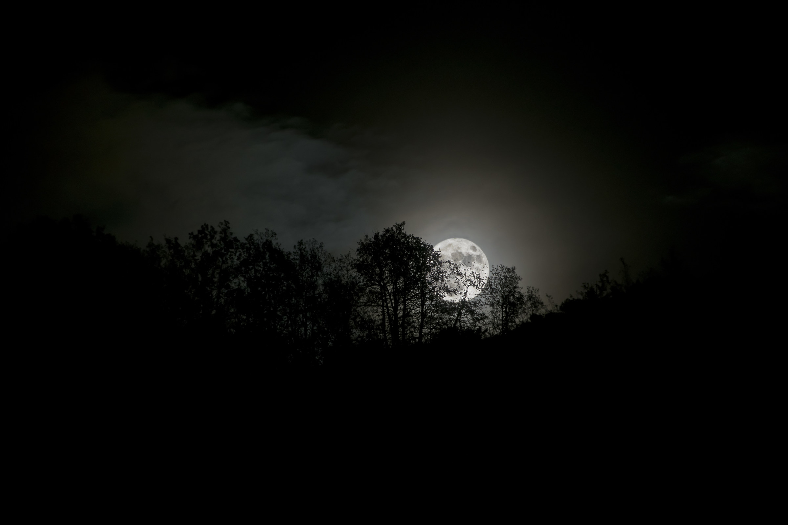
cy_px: 262
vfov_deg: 4.6
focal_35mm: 300
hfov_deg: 6.9
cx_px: 394
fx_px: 6566
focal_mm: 200
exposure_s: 1/25
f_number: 5.6
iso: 200
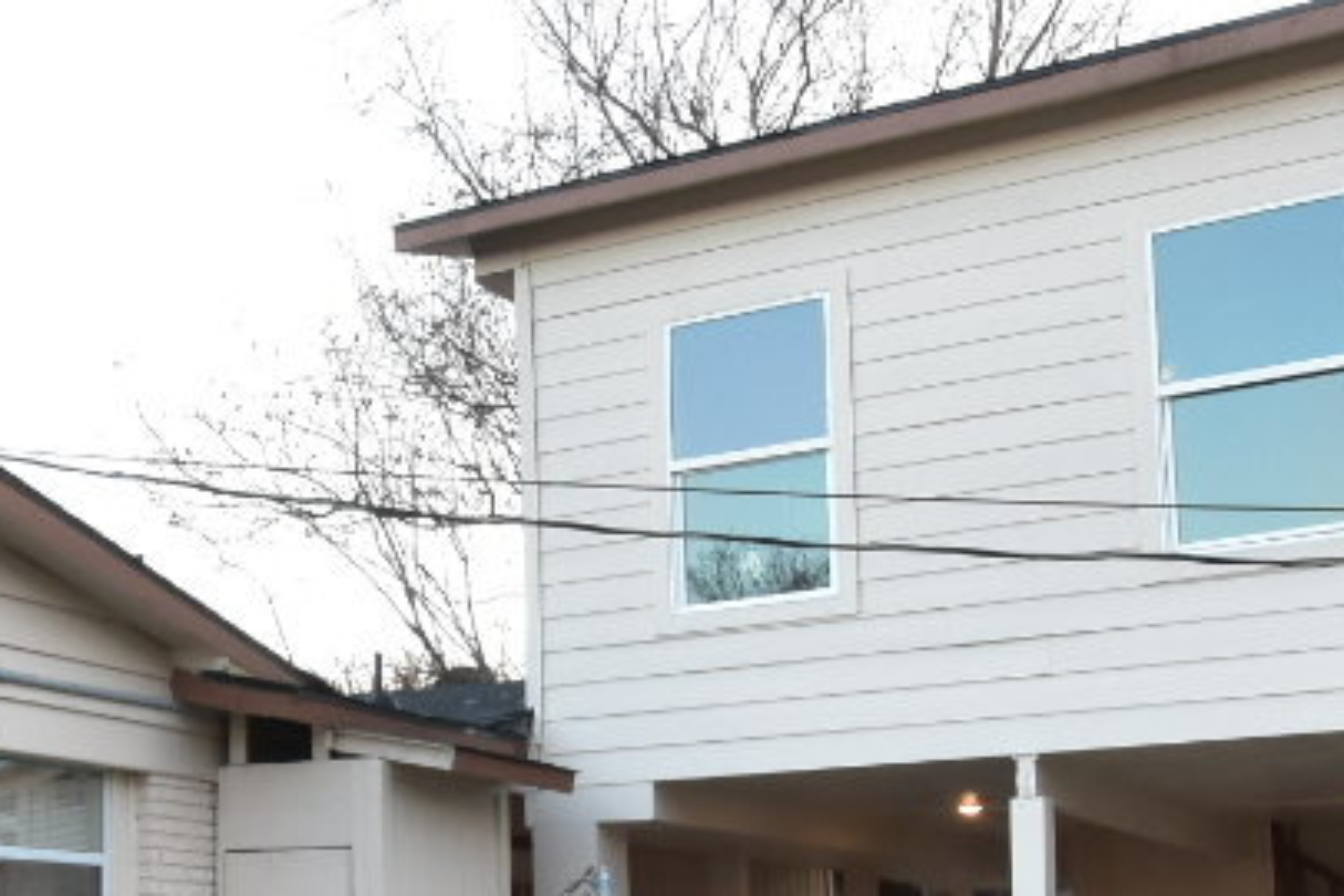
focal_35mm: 60
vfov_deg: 22.2
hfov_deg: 32.6
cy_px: 777
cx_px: 305
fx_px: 2240
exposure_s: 1/50
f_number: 13
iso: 1000
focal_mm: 10
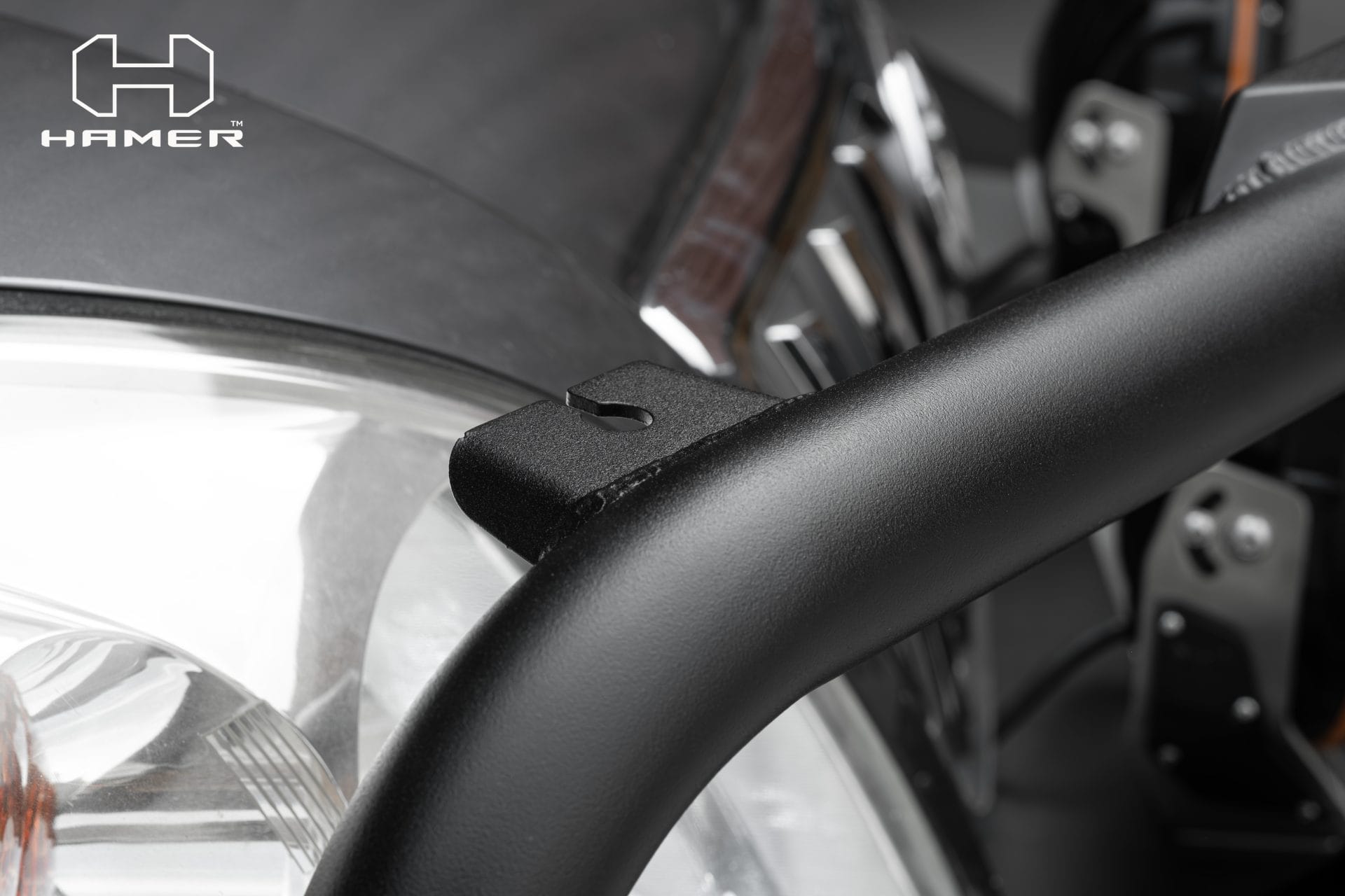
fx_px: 3138
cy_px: 448
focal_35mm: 84
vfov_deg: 16.3
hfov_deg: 24.2
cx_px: 672
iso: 160
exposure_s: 1/160
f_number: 7.1
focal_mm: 56
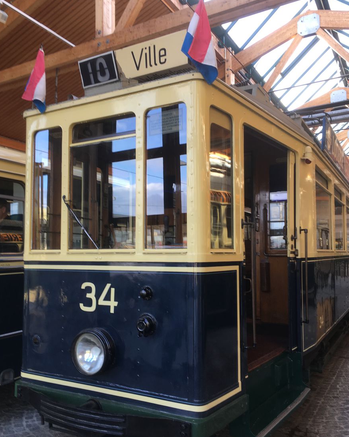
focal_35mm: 31
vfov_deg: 57.2
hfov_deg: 47.1
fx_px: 400
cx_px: 176
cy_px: 228
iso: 25
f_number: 2.2
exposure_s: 1/50
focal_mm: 4.15
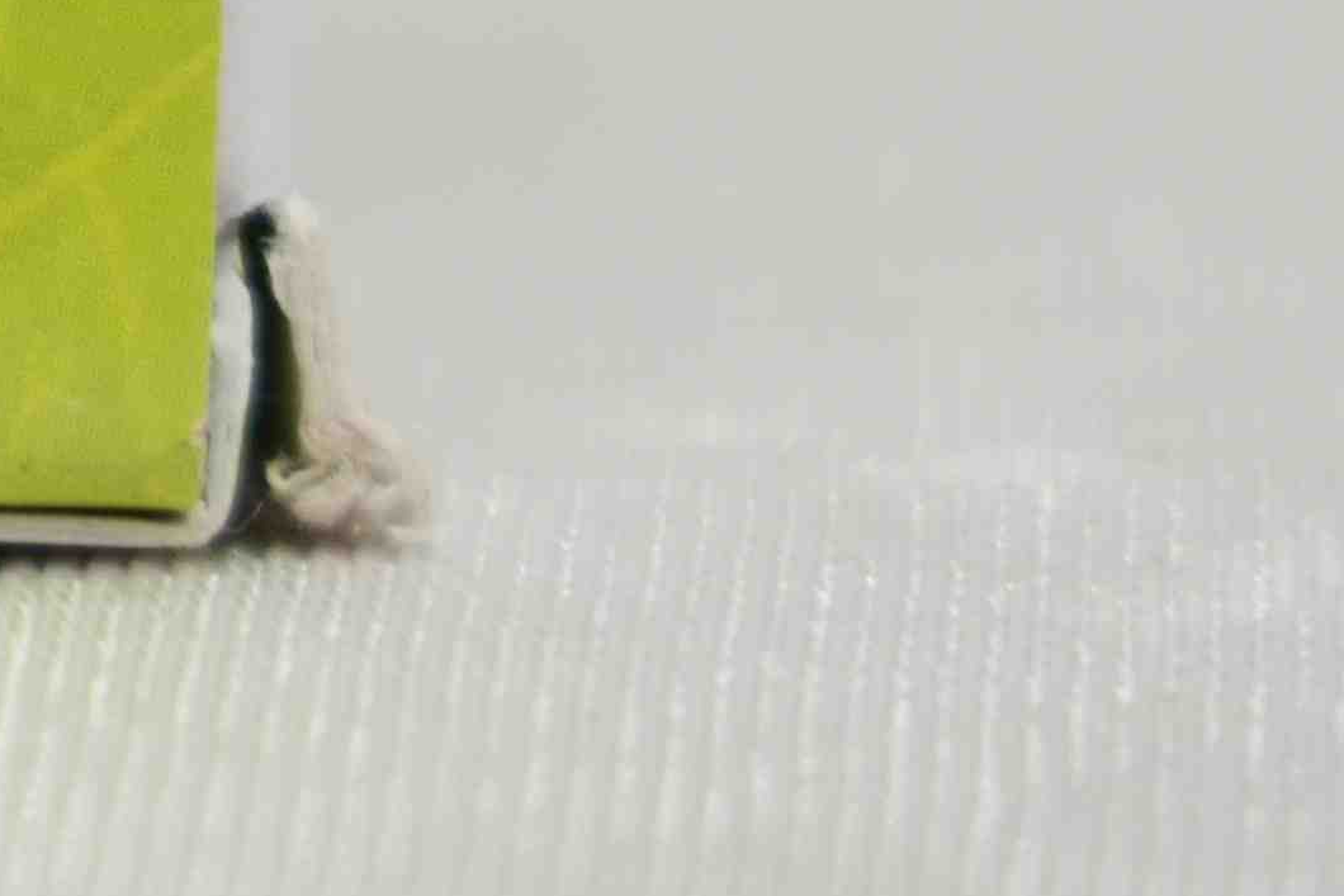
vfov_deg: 2.0
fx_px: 25911
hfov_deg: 2.9
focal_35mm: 694
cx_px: -2327
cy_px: -1833
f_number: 5.6
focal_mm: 105
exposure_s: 1/60
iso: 250
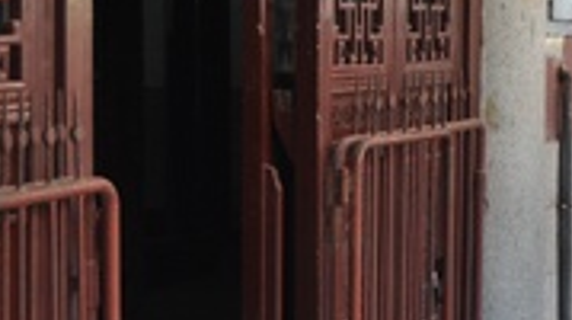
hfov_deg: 16.6
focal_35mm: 123
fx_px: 1863
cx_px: 706
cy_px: 99
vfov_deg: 9.8
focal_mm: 28
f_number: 4
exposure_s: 1/60
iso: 400
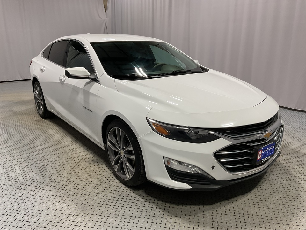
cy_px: 115
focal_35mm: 29
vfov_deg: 48.2
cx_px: 153
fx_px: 256
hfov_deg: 61.7
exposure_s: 1/120
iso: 50
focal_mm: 3
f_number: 1.8
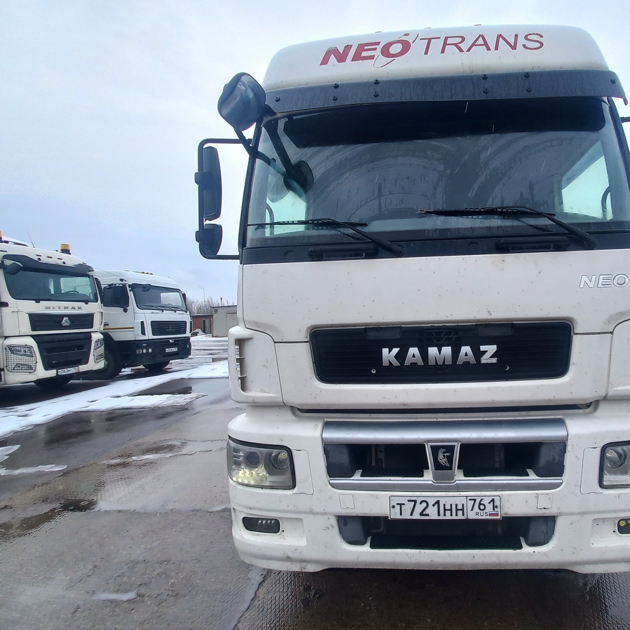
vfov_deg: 87.4
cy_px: 317
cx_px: 416
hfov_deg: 84.6
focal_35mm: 16
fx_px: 329
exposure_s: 1/527
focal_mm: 1.42
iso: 40
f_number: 2.2
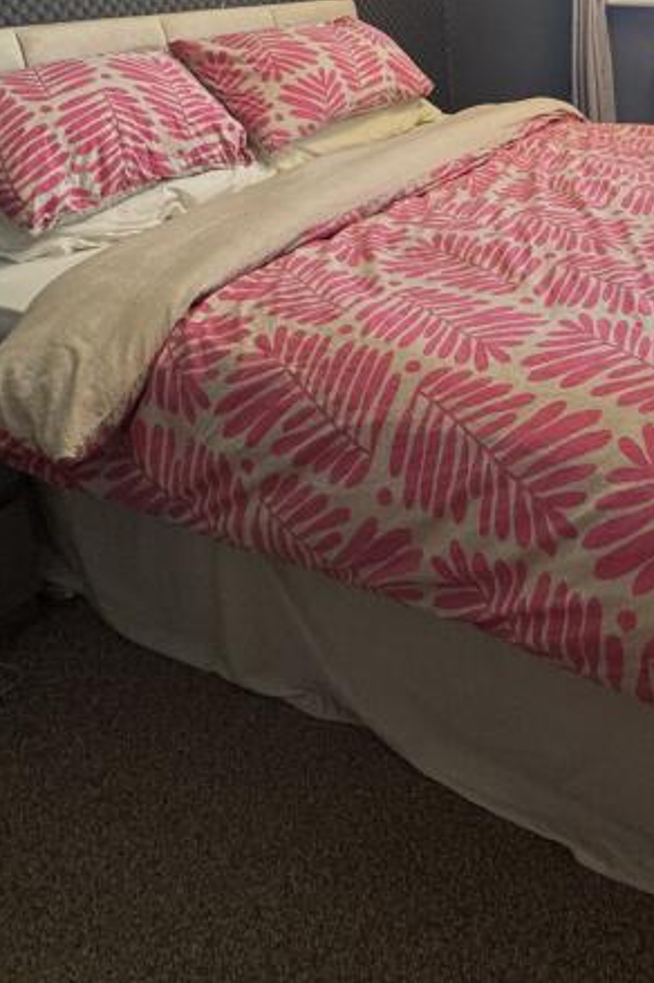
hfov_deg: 36.2
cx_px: 602
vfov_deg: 50.9
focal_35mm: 34
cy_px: 141
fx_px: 928
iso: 200
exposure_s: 1/100
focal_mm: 2.22
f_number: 2.2
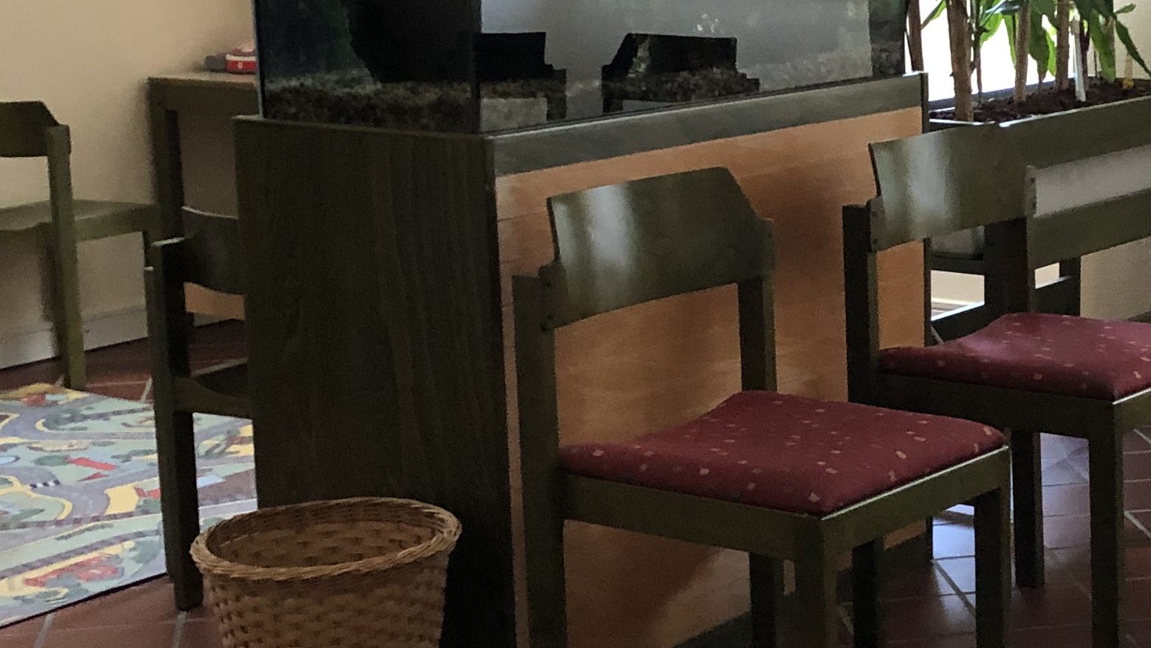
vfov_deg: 15.5
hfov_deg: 26.4
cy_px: 322
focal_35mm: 78
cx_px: 1007
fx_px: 2381
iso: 100
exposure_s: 1/14
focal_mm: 3.99
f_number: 1.8
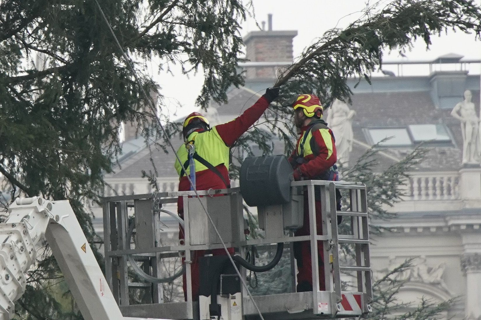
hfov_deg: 2.9
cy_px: 103
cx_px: 112
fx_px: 9565
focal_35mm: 716
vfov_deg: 1.9
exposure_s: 1/500
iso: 1600
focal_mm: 200
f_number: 5.6
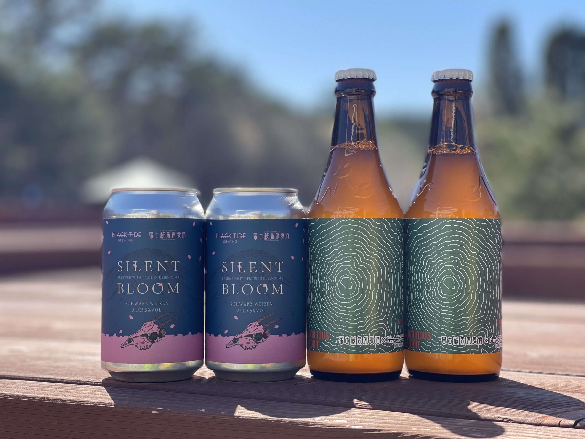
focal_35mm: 64
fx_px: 1082
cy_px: 220
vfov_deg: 22.9
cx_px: 292
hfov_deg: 30.3
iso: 32
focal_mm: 7.5
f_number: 2.2
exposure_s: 1/595
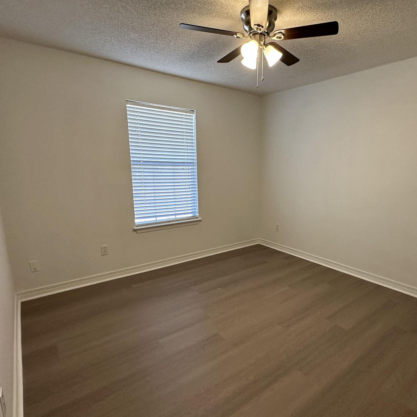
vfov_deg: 74.8
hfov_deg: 74.0
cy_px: 217
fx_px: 273
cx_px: 251
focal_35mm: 20
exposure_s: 1/120
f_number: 2.2
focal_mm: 2.22
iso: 200
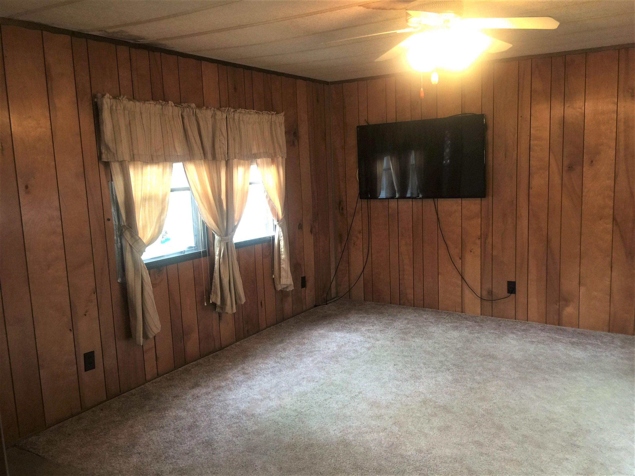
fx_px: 532
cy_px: 238
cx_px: 318
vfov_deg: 48.2
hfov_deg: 61.7
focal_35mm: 29
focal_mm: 4.15
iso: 64
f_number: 2.2
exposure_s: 1/15
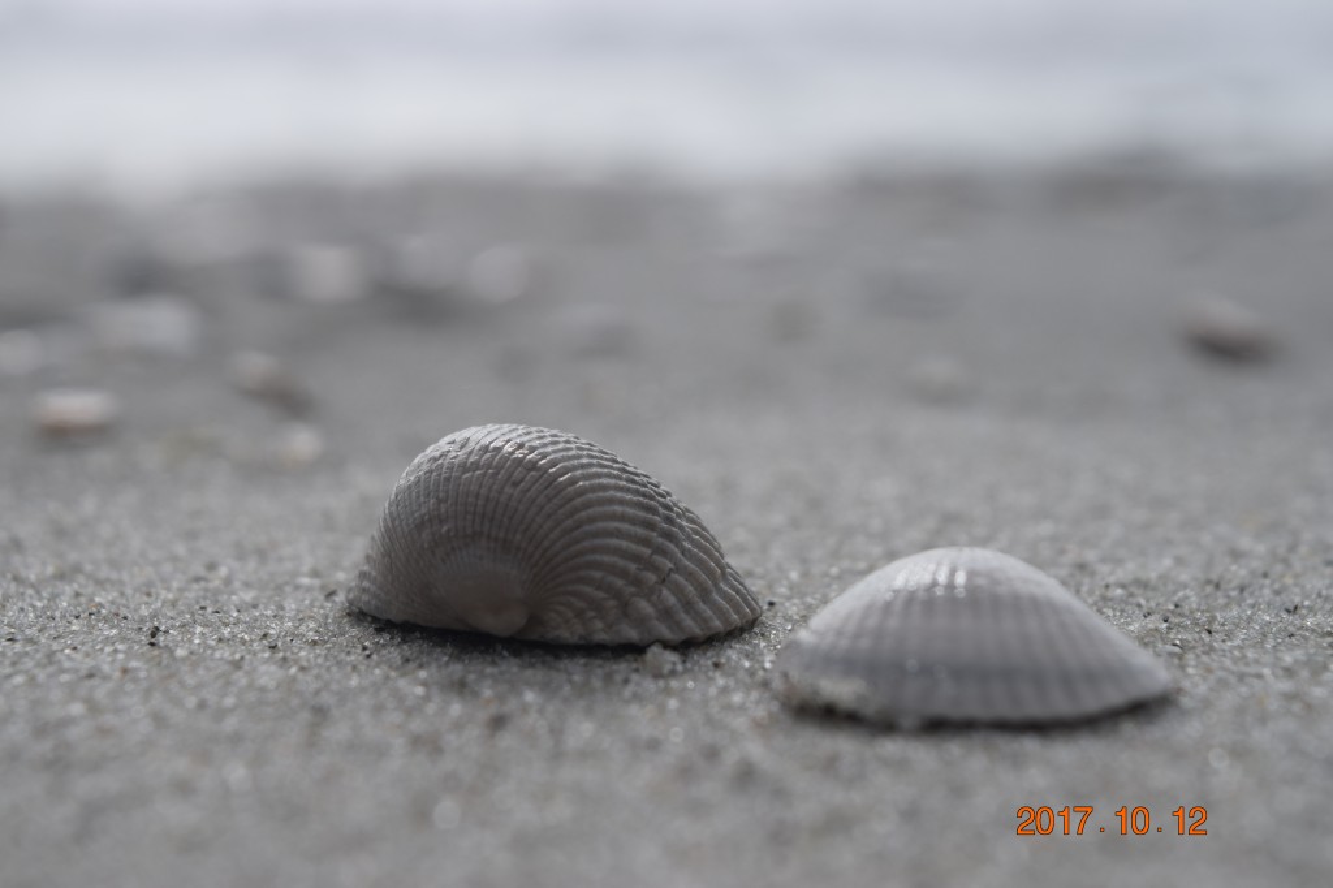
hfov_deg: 28.1
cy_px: 444
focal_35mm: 72
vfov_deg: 18.9
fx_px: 2665
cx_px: 666
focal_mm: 48
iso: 200
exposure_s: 1/1000
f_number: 8
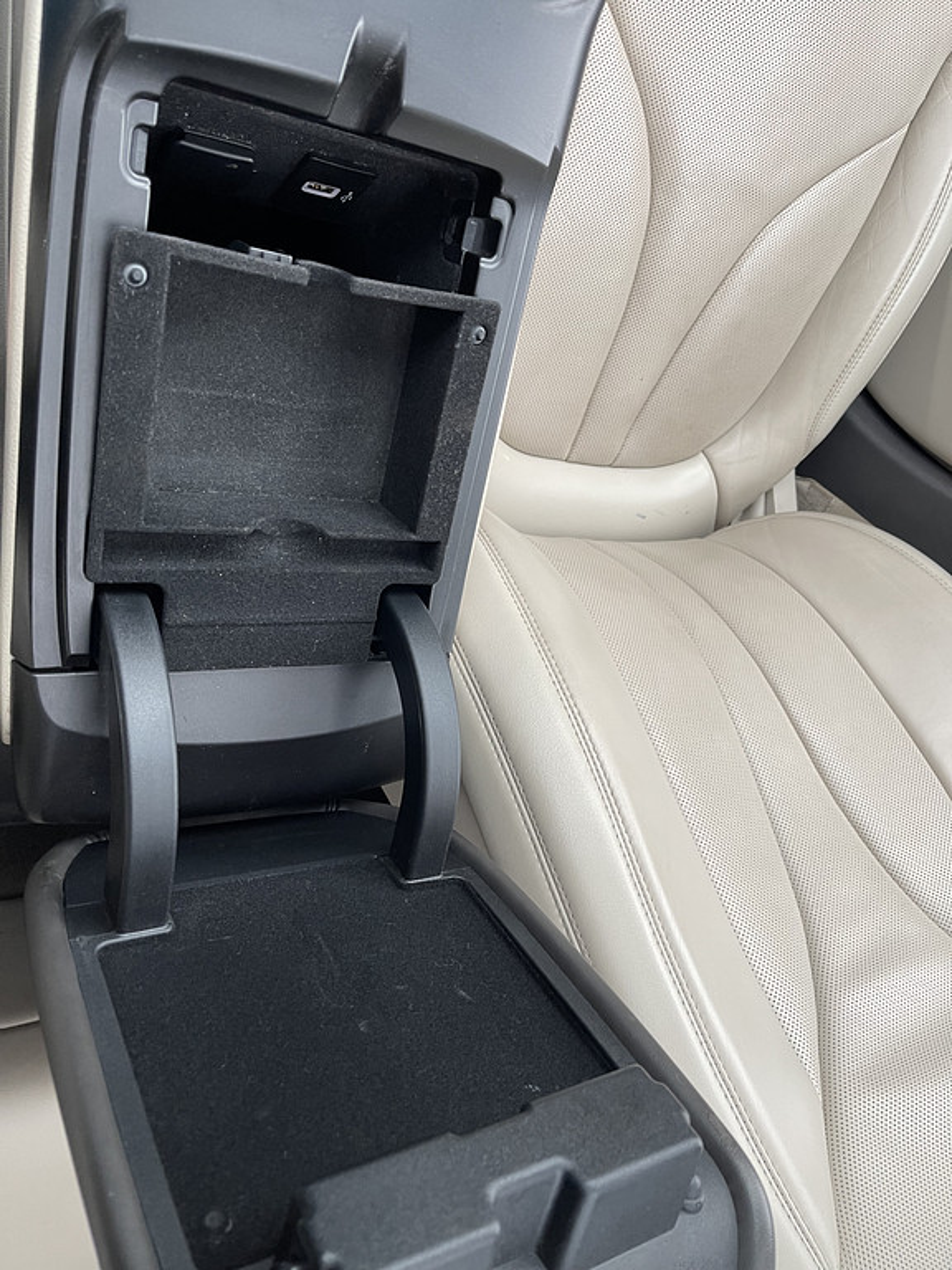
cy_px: 635
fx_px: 917
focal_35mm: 25
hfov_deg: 54.9
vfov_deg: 69.4
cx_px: 476
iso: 125
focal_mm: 5.1
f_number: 1.6
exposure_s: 1/100
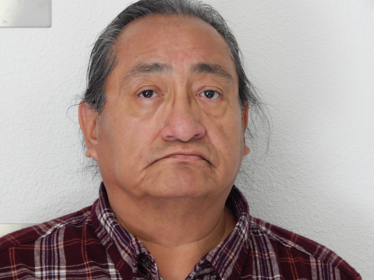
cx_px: 187
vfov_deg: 11.2
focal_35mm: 132
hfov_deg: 14.9
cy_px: 140
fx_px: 1426
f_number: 4.8
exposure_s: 1/25
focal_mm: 23.4
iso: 400
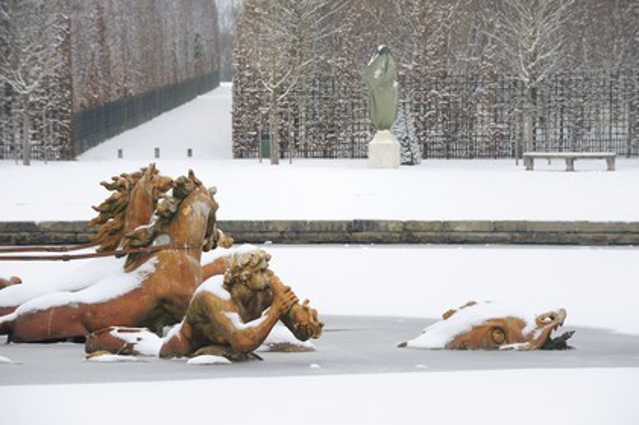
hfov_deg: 10.3
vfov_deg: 6.9
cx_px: 320
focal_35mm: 200
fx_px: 3547
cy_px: 212
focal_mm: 200
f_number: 8
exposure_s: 1/160
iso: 400
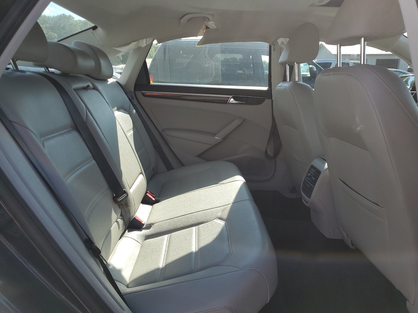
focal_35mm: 26
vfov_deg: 53.1
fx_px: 314
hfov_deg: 67.3
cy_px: 156
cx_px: 209
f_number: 1.5
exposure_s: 1/1111
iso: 50
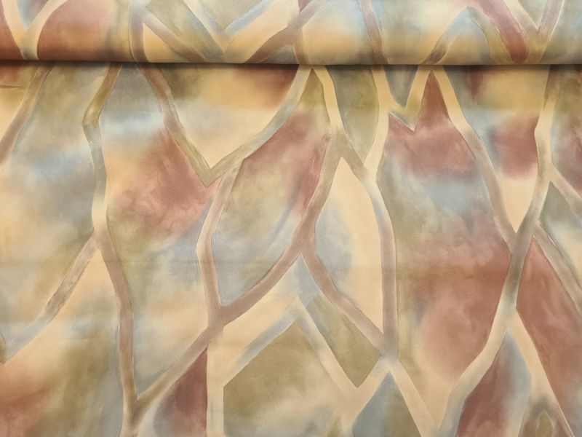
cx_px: 291
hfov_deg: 67.3
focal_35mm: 26
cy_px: 218
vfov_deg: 53.1
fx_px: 437
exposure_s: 1/100
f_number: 1.8
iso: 64
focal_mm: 5.4
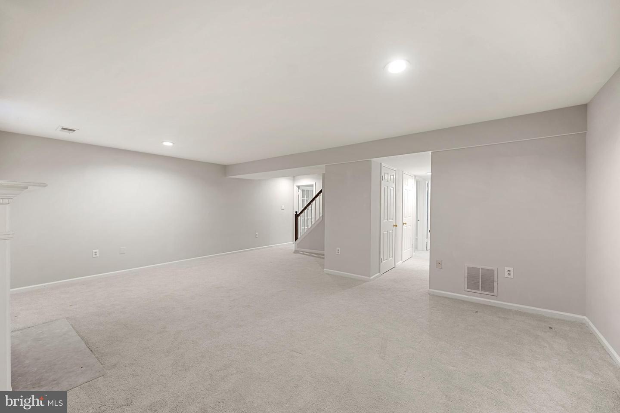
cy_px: 206
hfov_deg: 104.2
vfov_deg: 81.2
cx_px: 310
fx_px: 241
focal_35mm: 14
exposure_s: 1/2.5
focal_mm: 14
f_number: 4
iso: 100
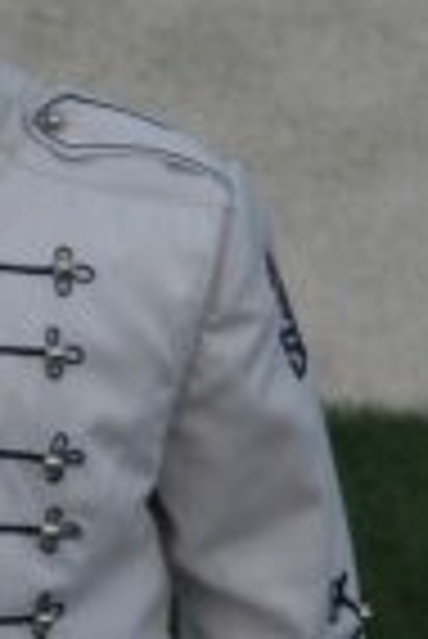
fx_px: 45023
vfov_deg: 0.8
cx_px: 20
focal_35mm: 2531
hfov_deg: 0.5
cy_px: 405
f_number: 5.6
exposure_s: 1/500
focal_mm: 400
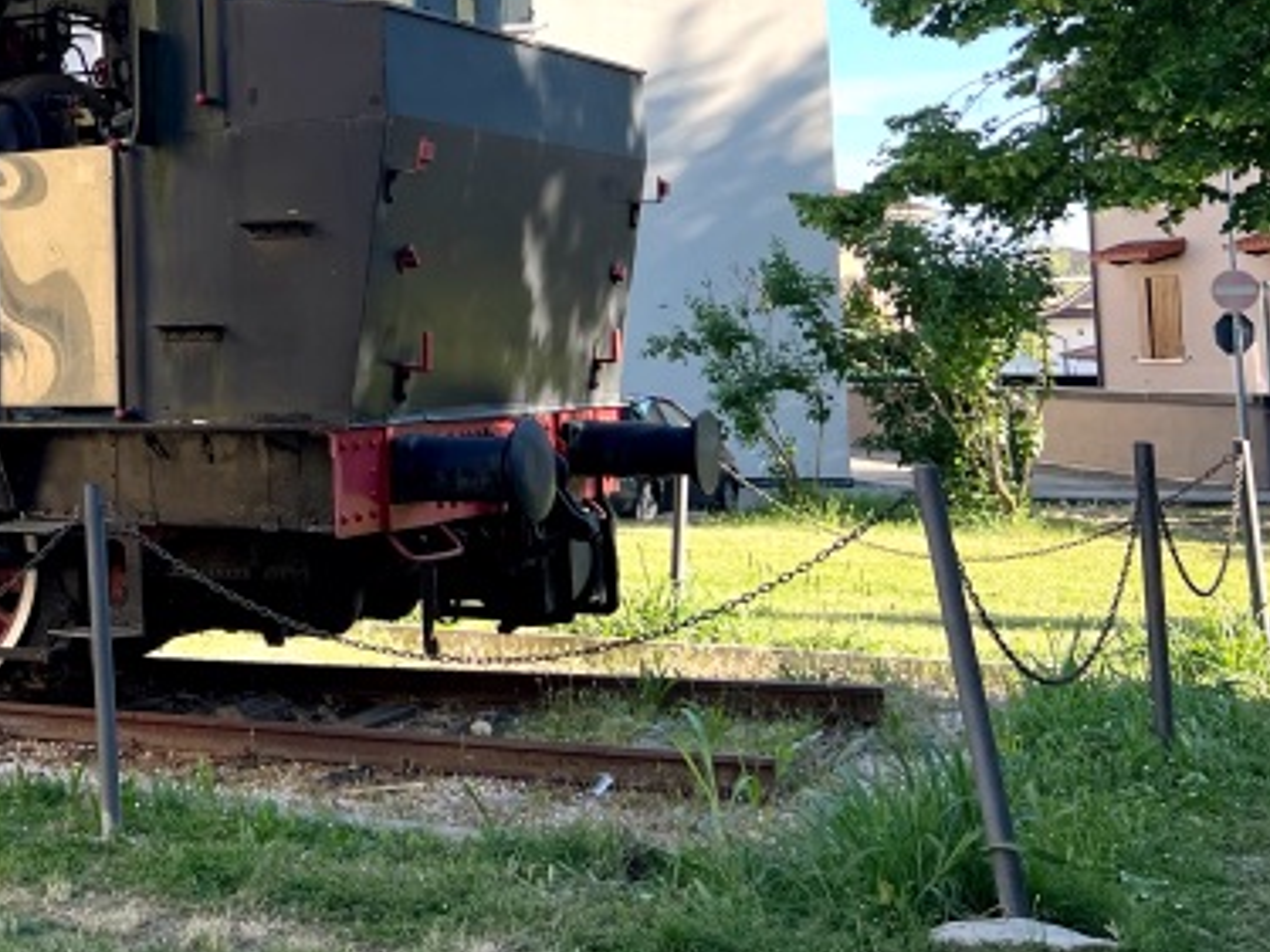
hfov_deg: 29.3
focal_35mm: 59
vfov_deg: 24.3
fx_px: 2164
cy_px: 164
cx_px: -152
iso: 50
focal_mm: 5.7
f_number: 1.5
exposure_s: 1/1361
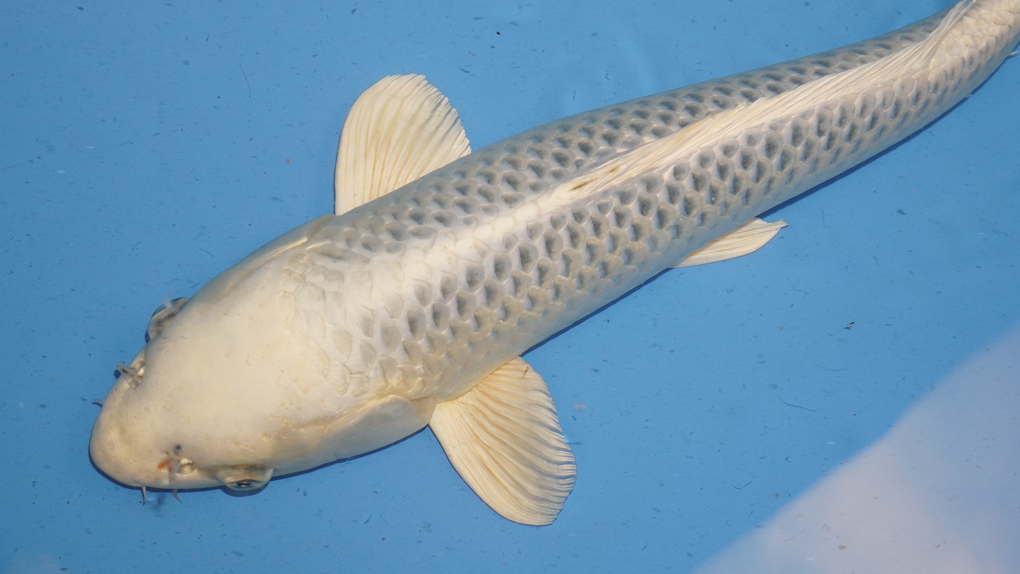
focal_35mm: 72
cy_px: 179
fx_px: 1937
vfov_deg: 16.8
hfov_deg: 29.5
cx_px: 578
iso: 1000
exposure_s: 1/160
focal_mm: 39
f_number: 4.5
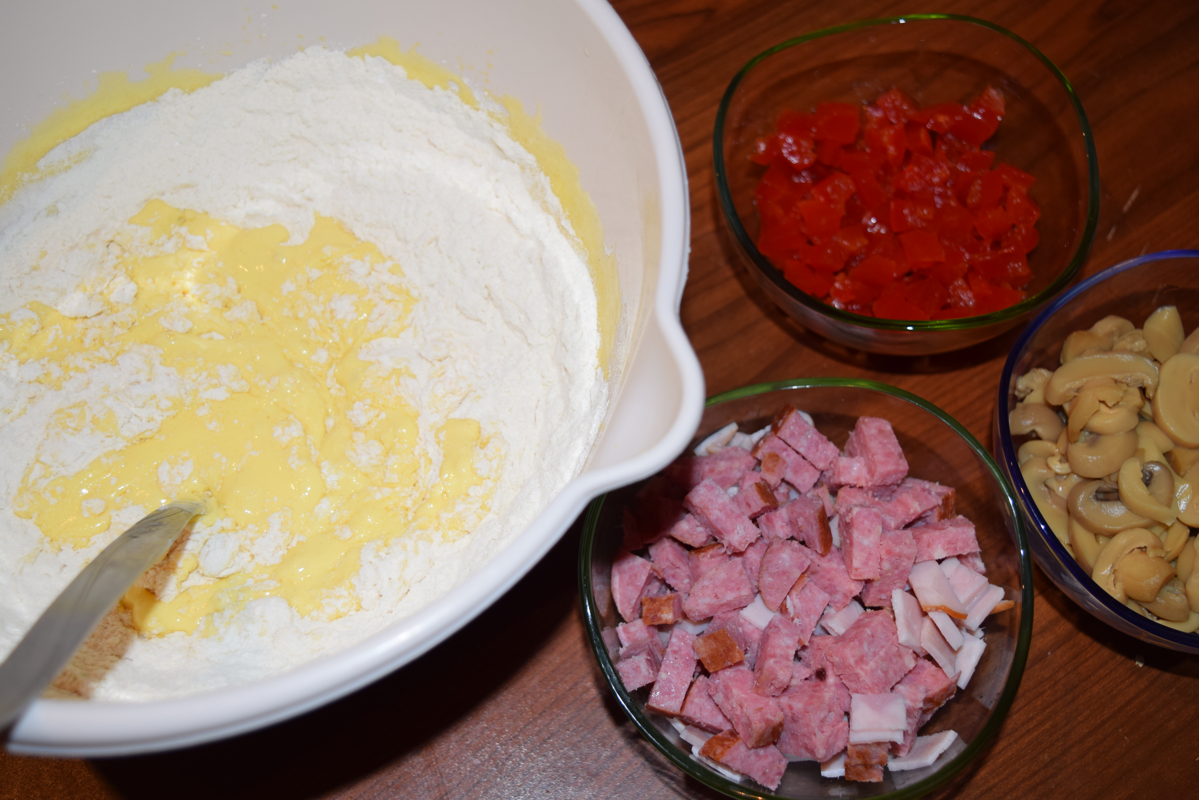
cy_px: 400
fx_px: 1399
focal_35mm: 42
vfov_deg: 31.9
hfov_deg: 46.4
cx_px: 600
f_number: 5
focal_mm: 28
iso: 280
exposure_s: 1/100
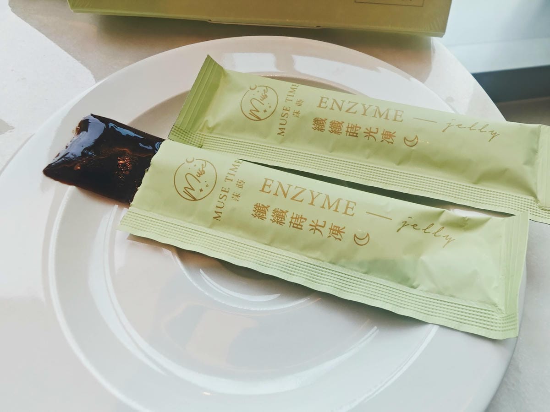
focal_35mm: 23
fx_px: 365
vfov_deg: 58.9
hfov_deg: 73.9
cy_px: 206
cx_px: 275
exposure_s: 1/238
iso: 50
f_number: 1.8
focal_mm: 2.03
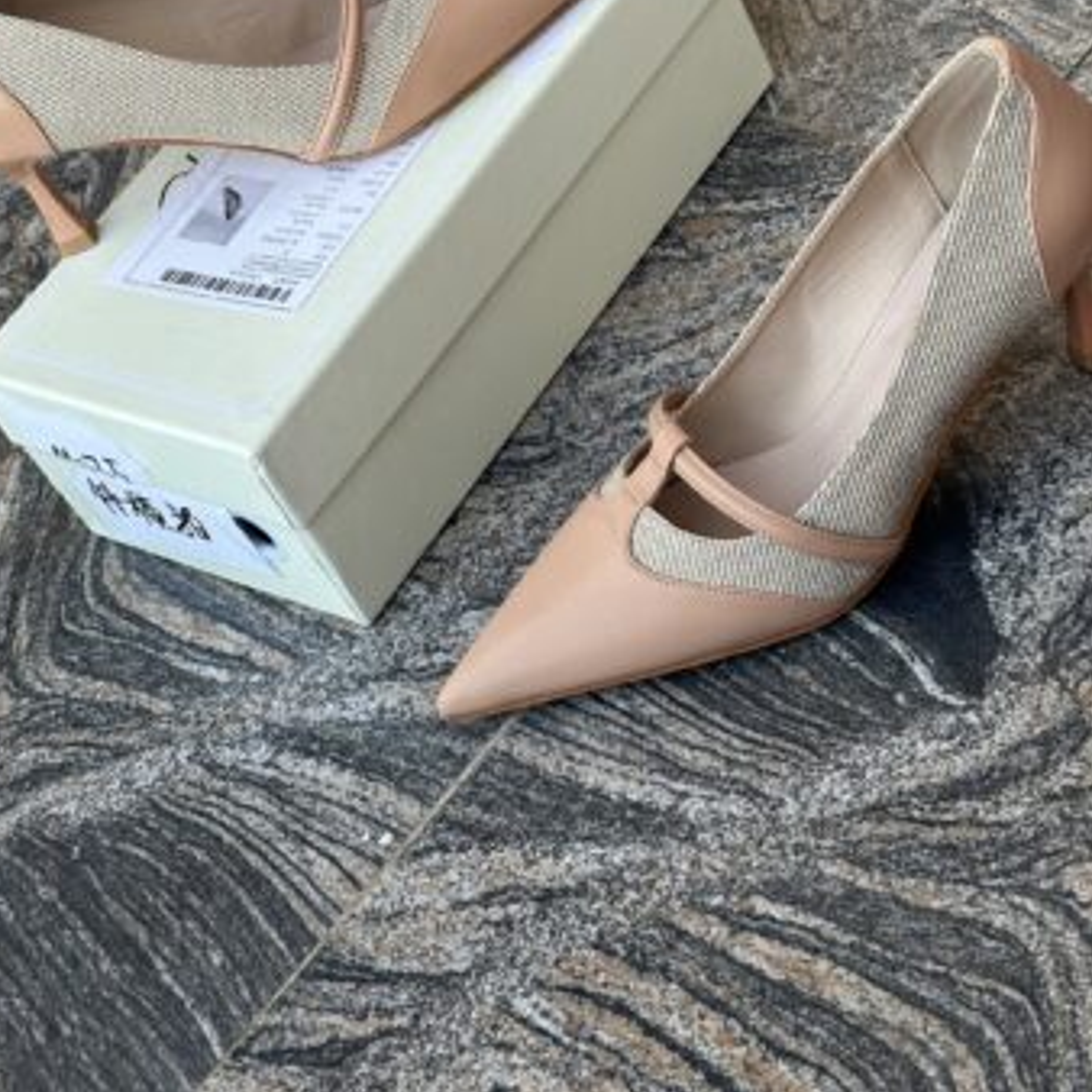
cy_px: 215
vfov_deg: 23.6
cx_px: 446
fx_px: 2570
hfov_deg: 24.0
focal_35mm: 72
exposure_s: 1/197
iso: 50
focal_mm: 6.86
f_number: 1.78
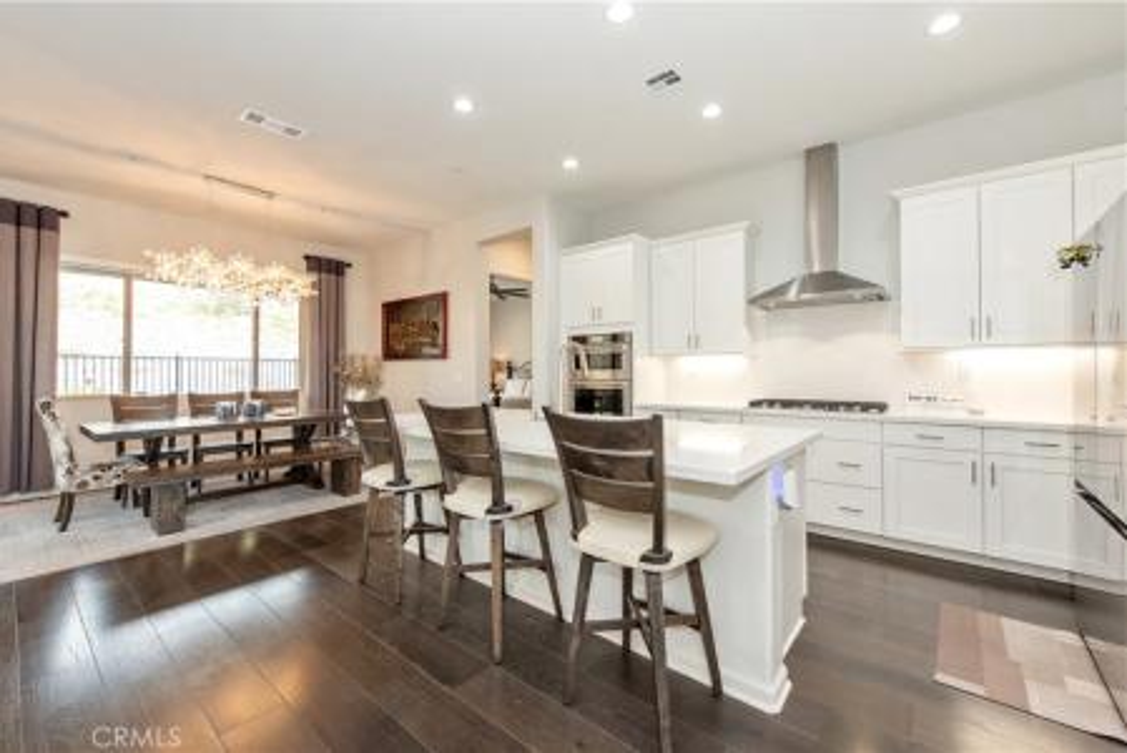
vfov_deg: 77.4
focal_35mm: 15
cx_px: 564
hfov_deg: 100.4
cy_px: 376
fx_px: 470
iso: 720
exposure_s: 1/125
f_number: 5.6
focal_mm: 15
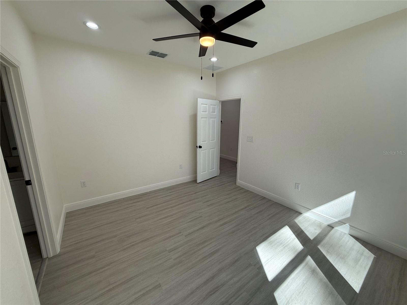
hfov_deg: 102.1
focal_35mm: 14
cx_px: 204
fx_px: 165
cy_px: 152
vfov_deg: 85.7
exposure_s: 1/127
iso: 50
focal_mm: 2.22
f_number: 2.2
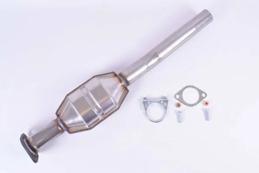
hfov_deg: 51.3
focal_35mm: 38
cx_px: 130
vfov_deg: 35.5
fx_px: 270
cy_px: 86
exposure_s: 1/60
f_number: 16
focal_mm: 25
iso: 400
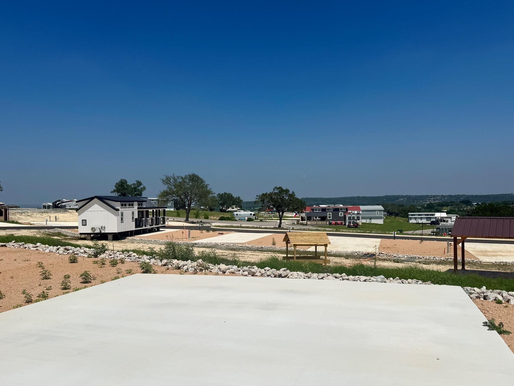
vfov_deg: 49.7
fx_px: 416
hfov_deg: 63.4
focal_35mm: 28
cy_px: 203
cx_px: 264
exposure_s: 1/14286
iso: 80
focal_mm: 6.76
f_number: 1.78
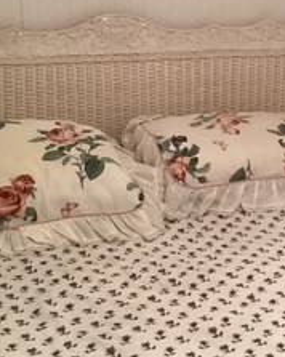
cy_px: 131
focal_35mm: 87
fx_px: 919
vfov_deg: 21.9
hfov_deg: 16.9
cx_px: 331
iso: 250
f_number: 2.4
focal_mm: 3.3
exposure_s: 1/50
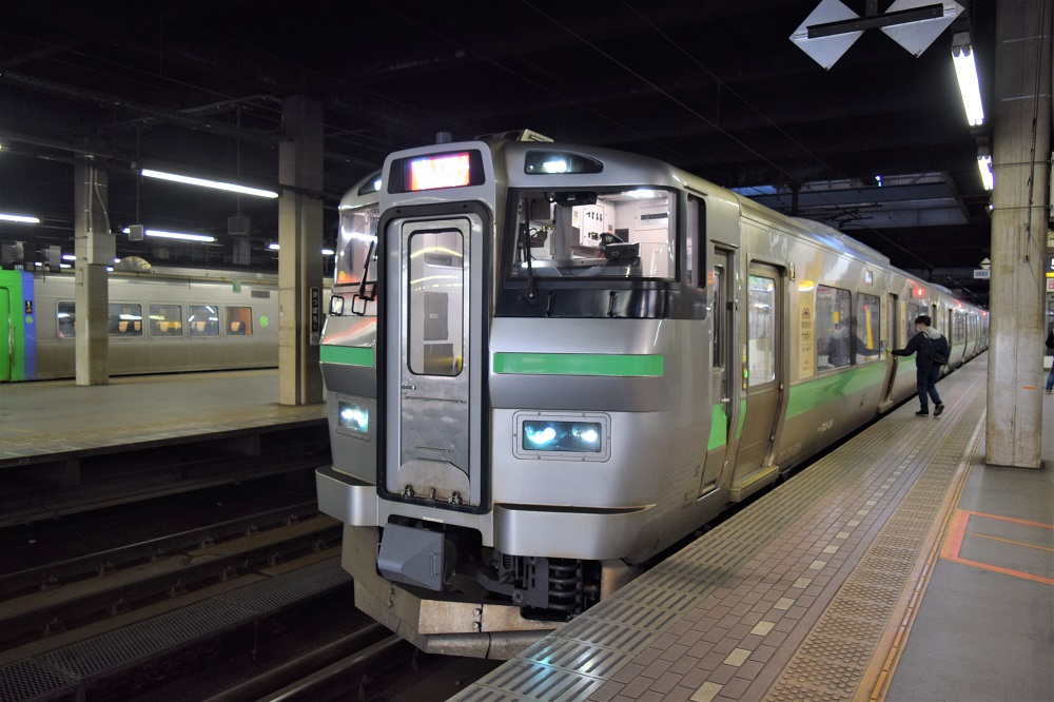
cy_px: 351
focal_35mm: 27
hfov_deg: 67.4
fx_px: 790
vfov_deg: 47.9
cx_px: 527
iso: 720
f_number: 4
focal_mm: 18
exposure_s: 1/60
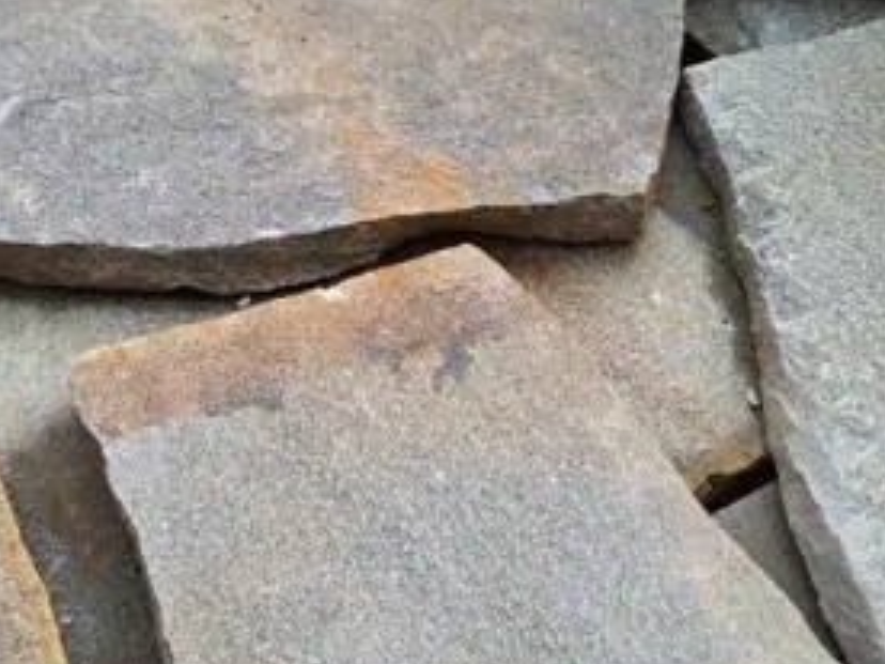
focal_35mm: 40
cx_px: 378
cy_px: 414
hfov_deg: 46.7
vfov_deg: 35.8
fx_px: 1023
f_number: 1.8
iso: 40
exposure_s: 1/434
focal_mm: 5.54
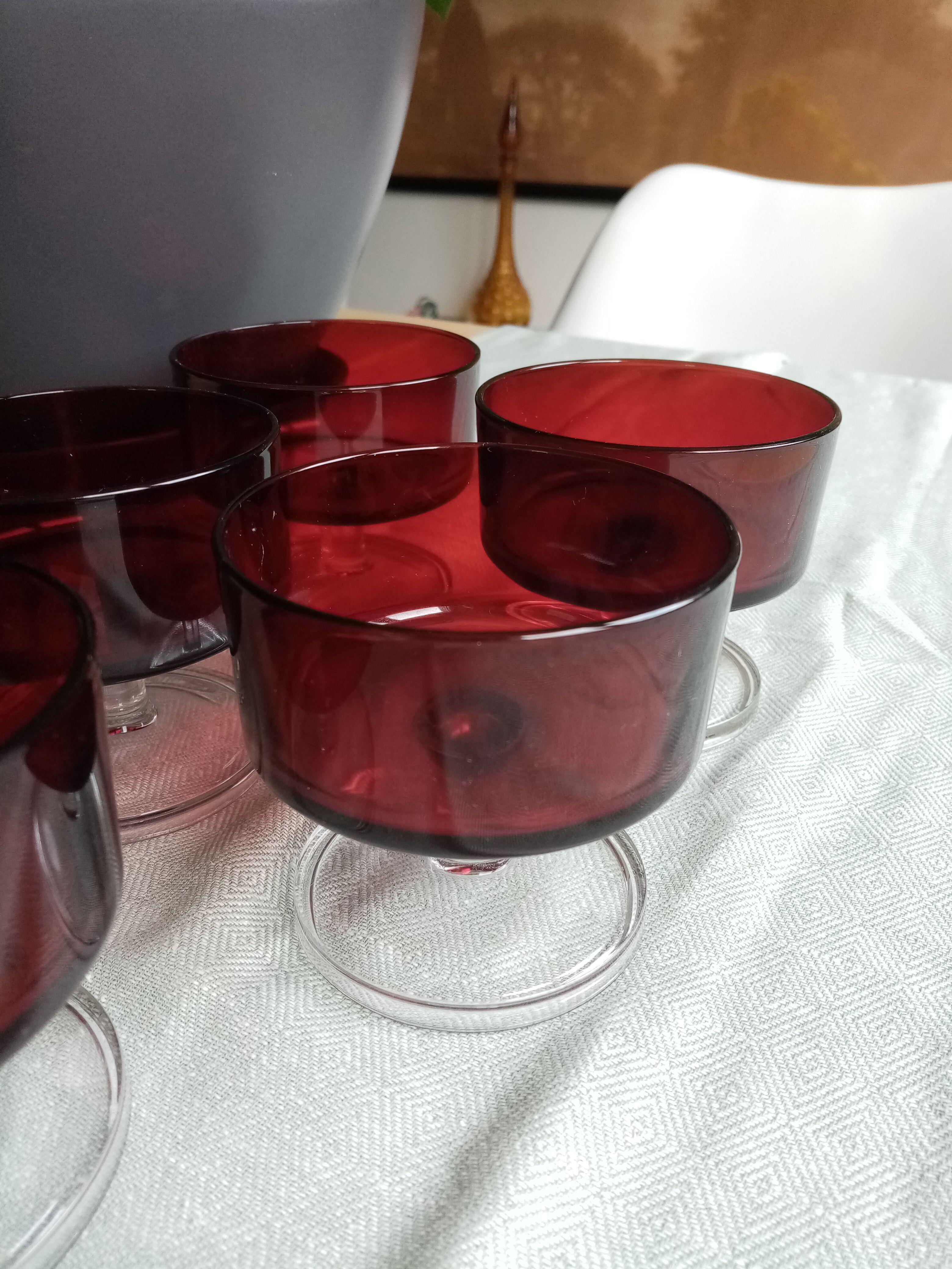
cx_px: 476
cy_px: 634
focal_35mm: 26
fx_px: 953
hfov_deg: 53.1
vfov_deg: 67.3
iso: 136
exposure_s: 1/50
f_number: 1.8
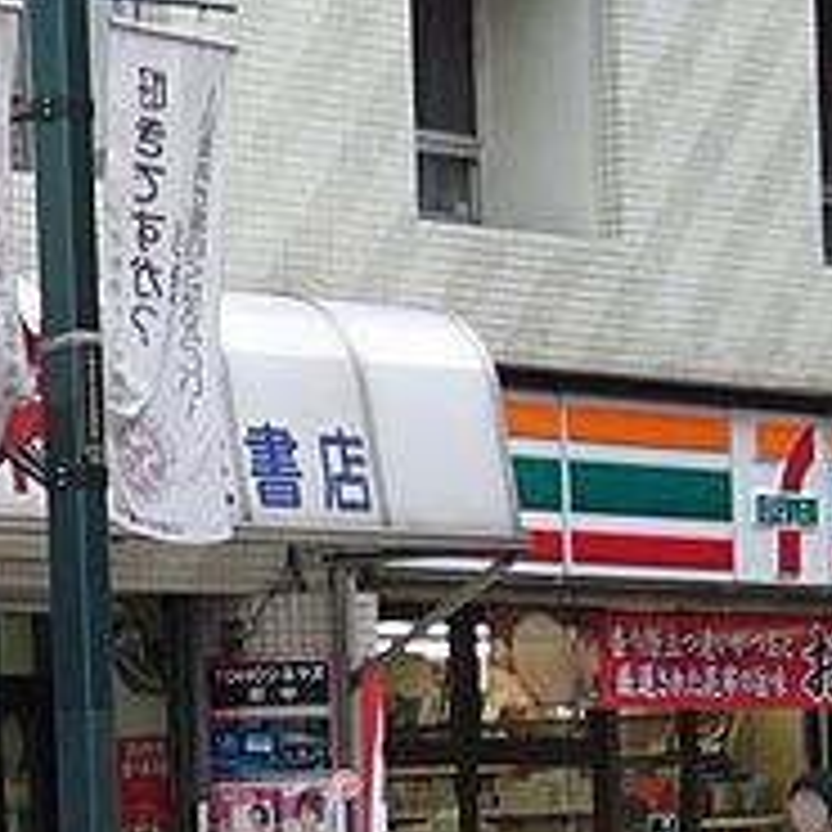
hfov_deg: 7.8
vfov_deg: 7.8
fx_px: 6064
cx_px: -58
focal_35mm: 223
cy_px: 706
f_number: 4.5
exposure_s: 1/40
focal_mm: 12
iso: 80
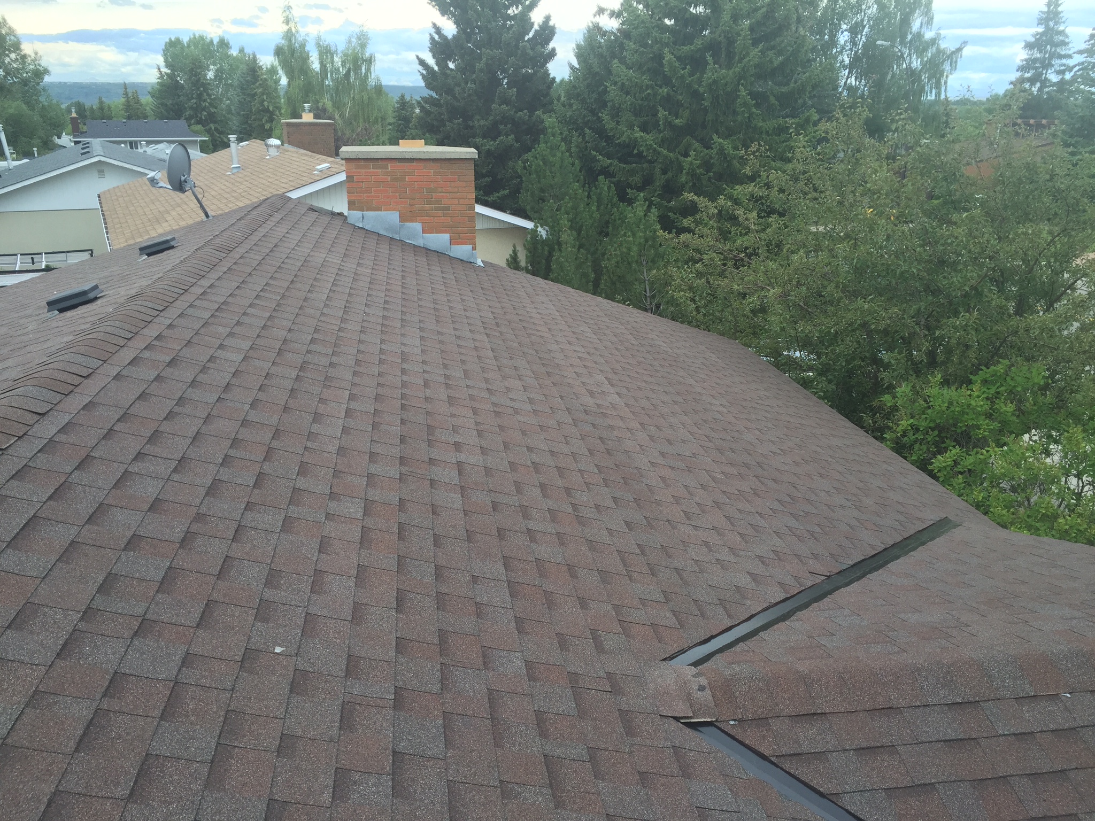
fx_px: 917
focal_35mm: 29
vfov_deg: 48.2
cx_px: 548
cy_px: 410
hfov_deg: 61.7
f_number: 2.2
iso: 32
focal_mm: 4.15
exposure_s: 1/182
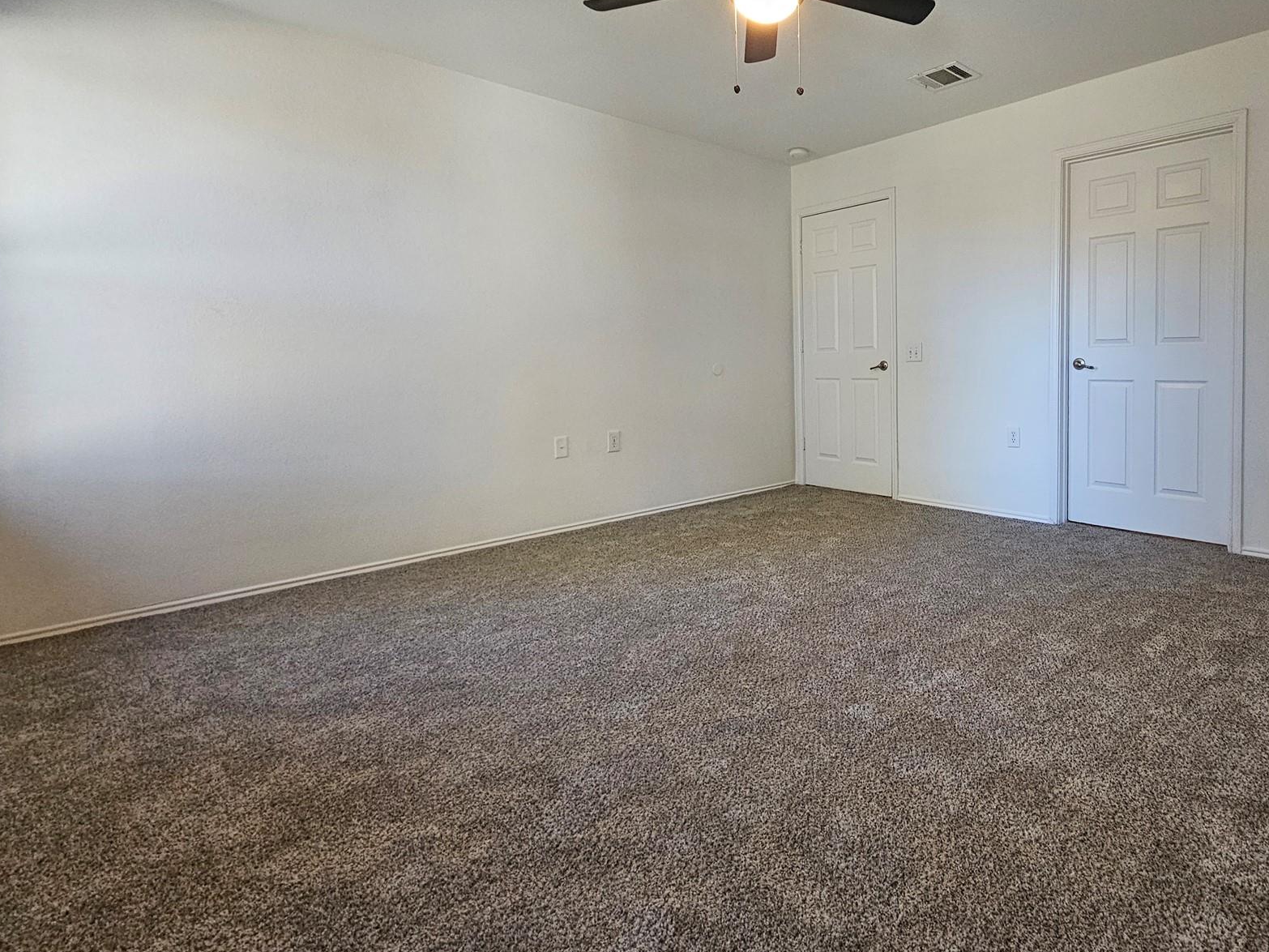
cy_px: 394
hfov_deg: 88.6
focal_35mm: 17
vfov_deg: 74.1
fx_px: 623
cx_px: 817
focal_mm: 2.2
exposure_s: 1/30
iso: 400
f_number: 2.2
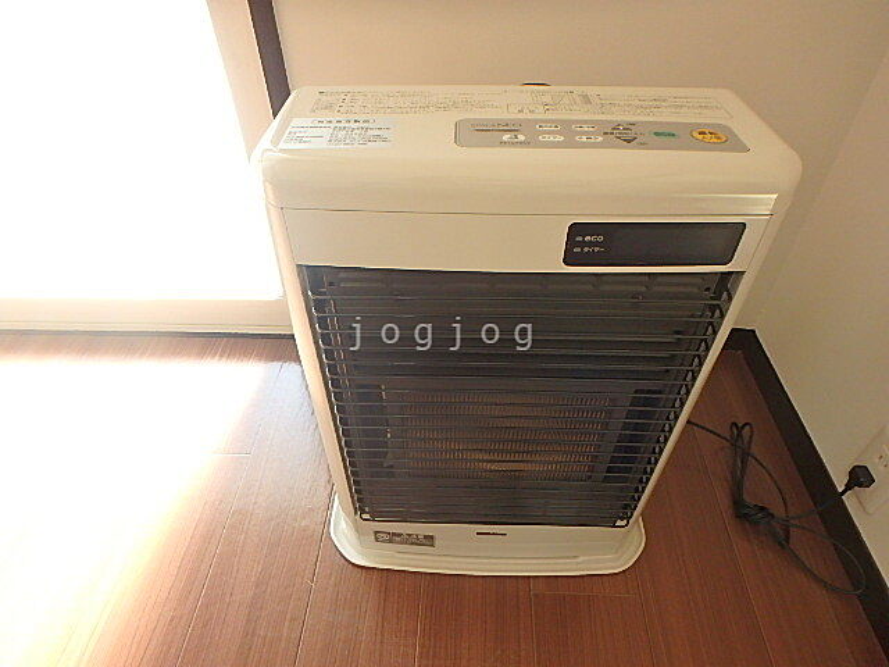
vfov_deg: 63.4
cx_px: 444
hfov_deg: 79.0
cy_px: 334
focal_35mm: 21
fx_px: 539
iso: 200
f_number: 3.5
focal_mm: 3.7
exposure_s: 1/50
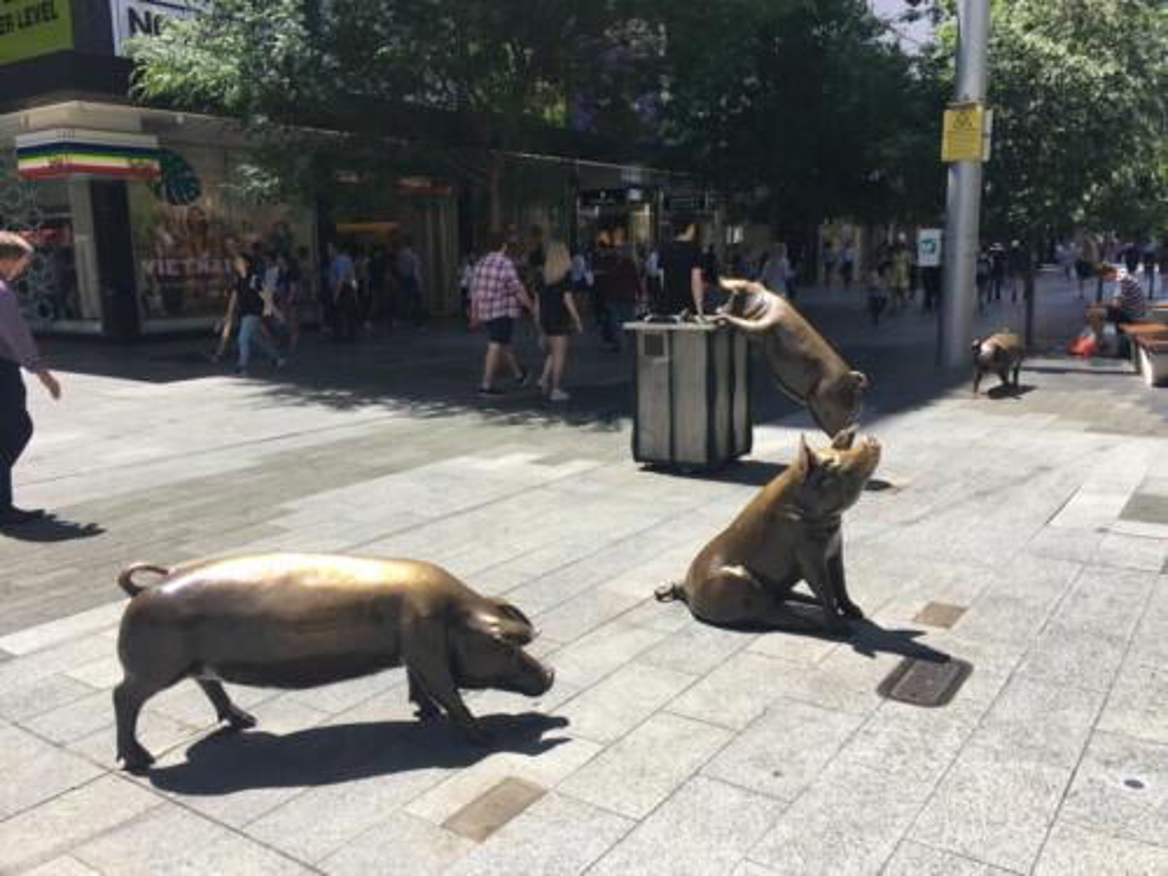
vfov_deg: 48.2
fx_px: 979
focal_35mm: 29
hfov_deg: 61.7
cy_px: 438
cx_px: 584
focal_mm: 4.15
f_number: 2.2
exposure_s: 1/874
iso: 25
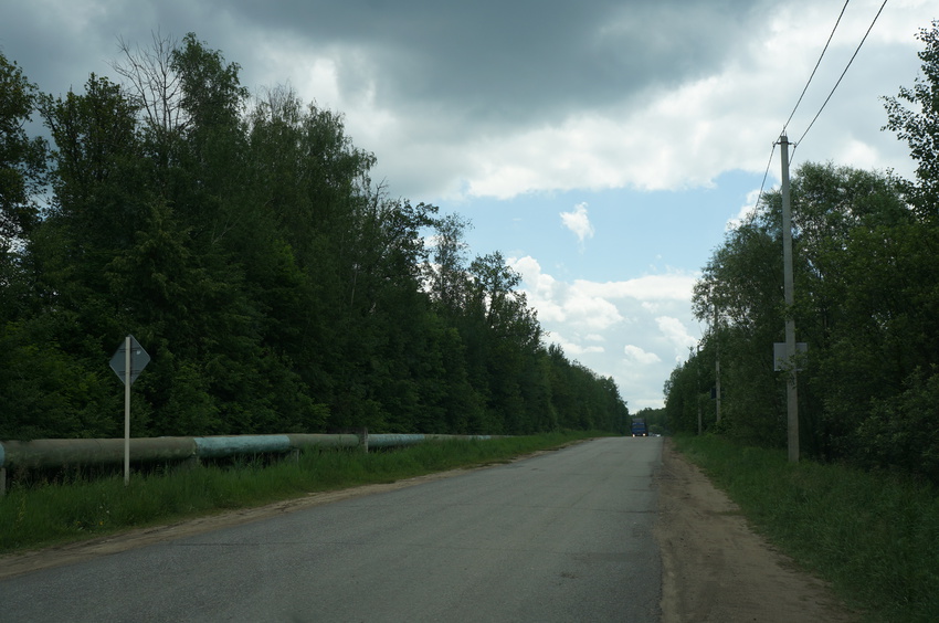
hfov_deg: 53.2
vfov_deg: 36.8
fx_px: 938
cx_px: 470
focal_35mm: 36
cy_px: 312
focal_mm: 24
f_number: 9
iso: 100
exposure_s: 1/160
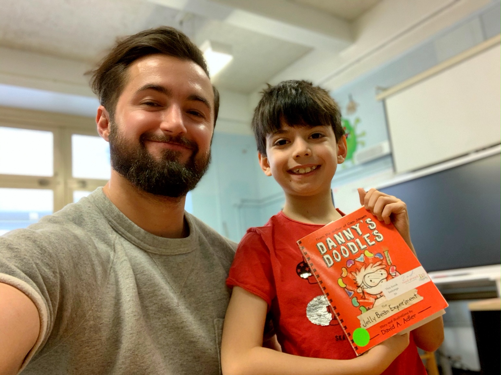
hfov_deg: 56.8
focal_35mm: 32
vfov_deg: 44.2
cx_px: 250
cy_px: 188
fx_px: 463
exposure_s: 1/40
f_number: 2.2
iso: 250
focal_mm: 2.87
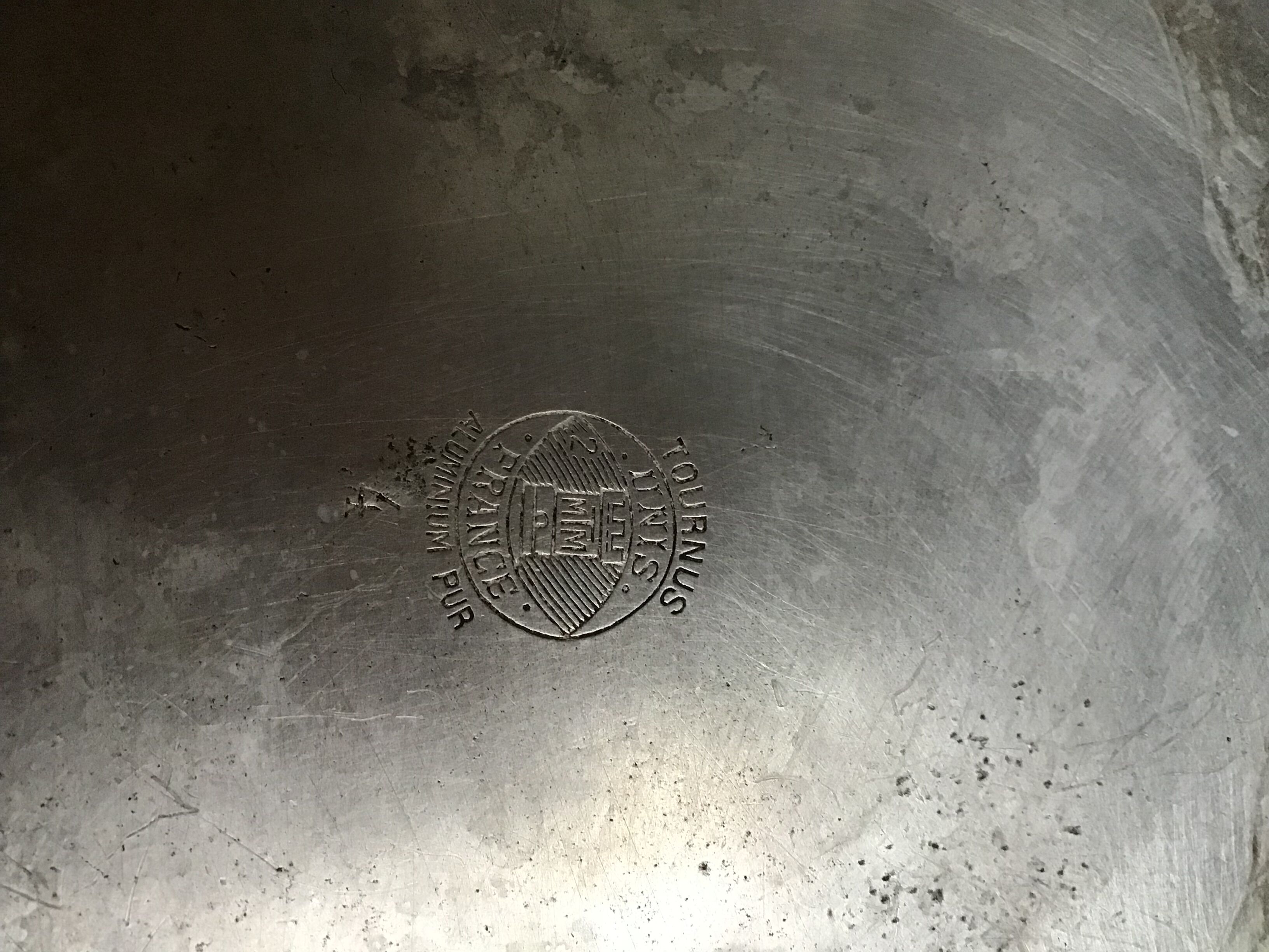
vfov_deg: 45.4
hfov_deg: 58.4
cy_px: 476
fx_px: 1136
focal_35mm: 31
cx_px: 634
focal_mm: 3.3
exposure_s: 1/33
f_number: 2.4
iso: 200
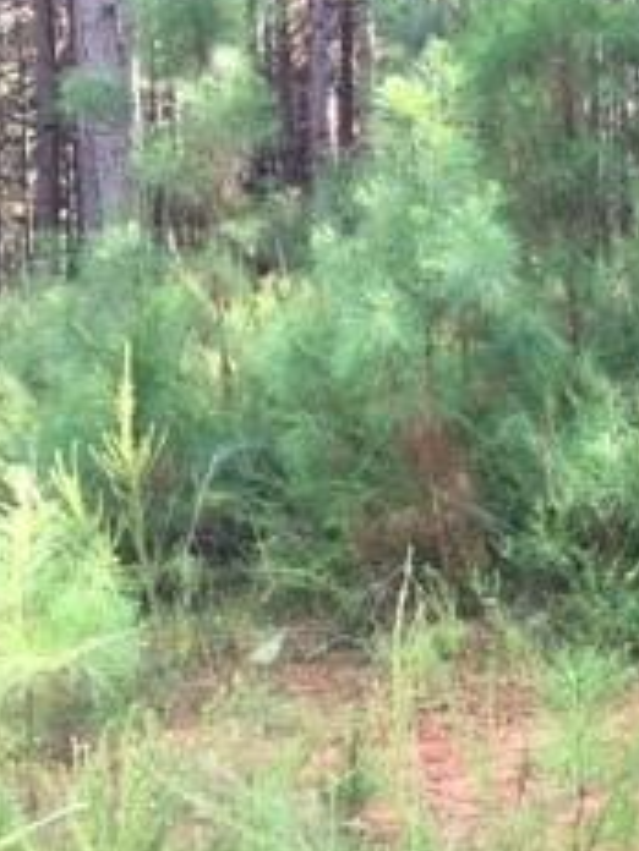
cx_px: 742
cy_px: 473
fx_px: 1969
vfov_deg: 24.4
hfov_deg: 17.7
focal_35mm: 80
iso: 32
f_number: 2.2
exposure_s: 1/120
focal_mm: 4.15
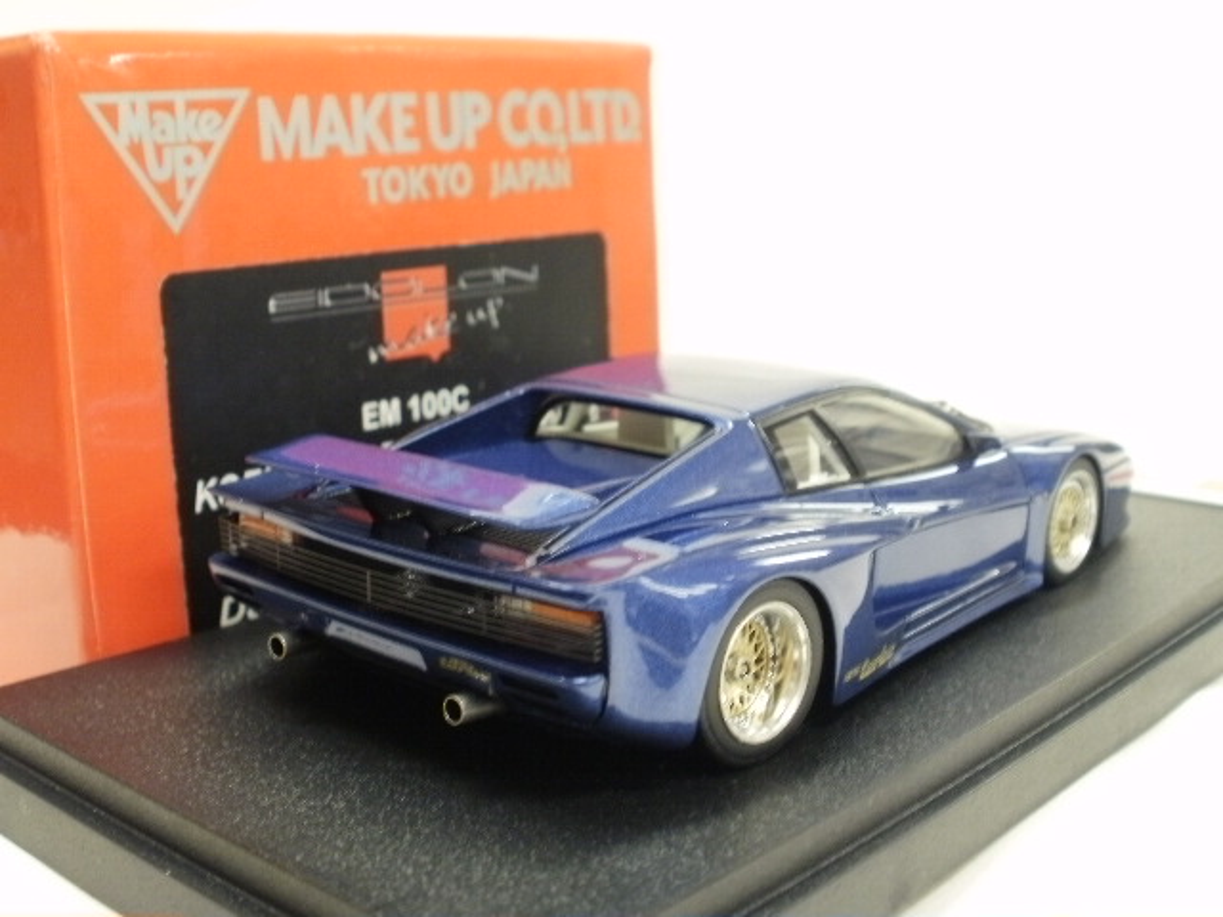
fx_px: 1555
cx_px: 612
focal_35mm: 44
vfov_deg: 32.9
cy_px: 458
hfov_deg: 42.9
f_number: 4
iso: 125
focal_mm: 7.7
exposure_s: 1/5
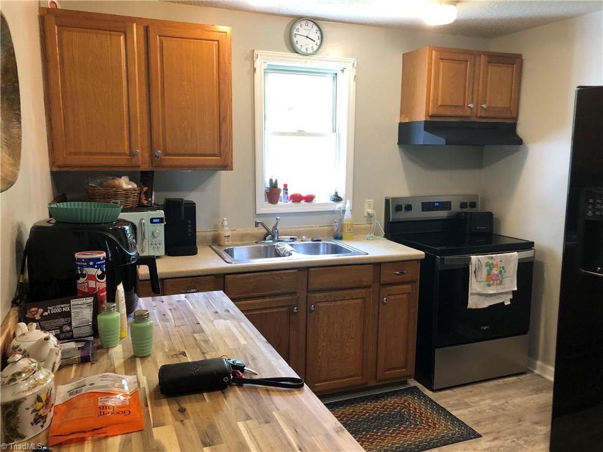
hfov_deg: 63.4
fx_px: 488
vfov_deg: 49.7
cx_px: 302
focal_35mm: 28
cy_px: 226
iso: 40
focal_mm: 3.99
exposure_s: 1/20
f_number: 1.8
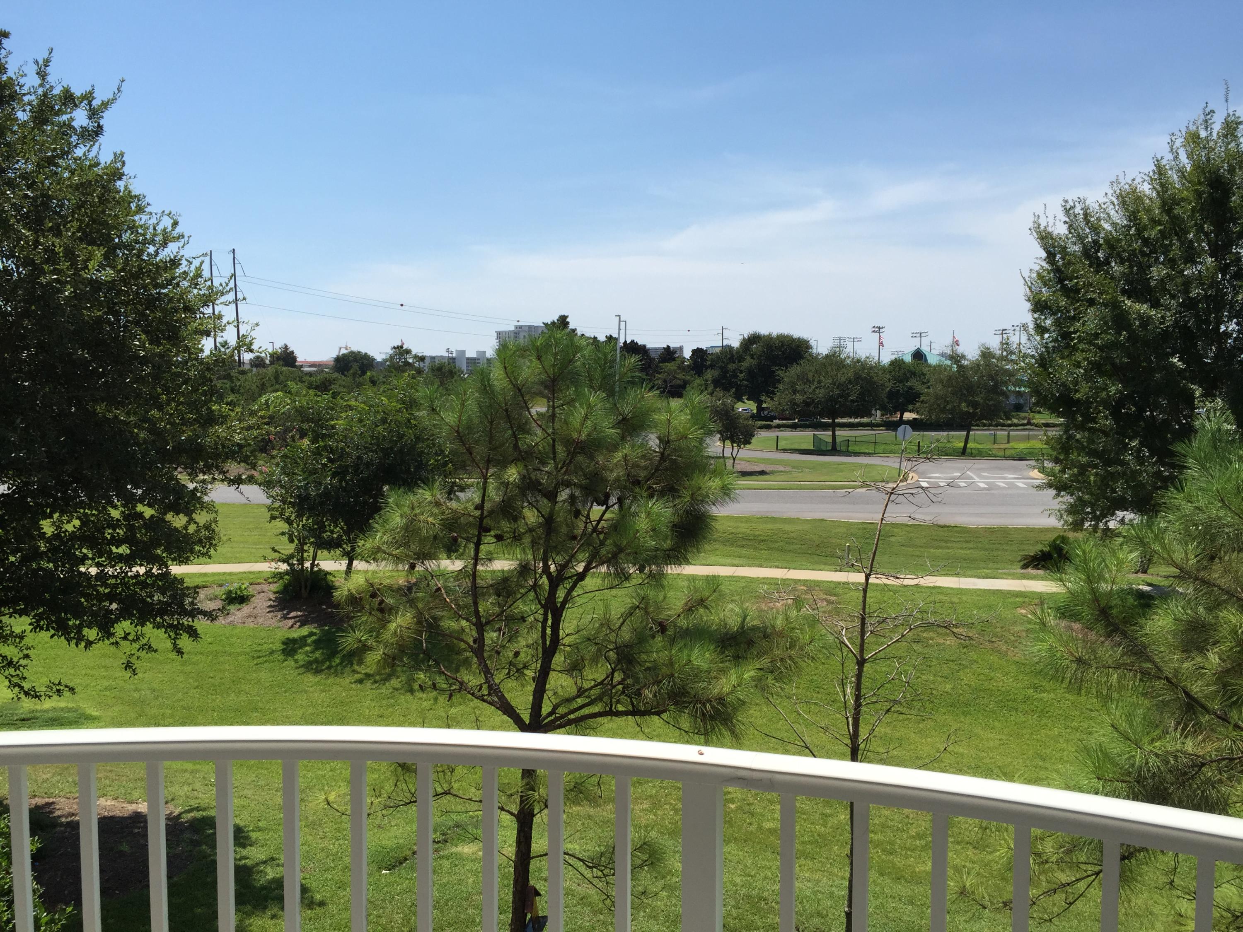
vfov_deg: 48.2
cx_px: 622
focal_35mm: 29
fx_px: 1041
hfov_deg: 61.7
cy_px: 466
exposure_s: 1/2475
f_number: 2.2
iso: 32
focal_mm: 4.15
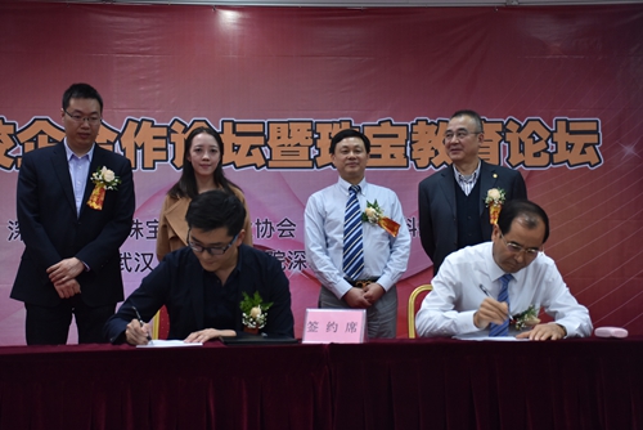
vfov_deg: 25.8
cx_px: 322
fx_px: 938
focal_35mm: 52
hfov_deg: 37.8
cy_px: 215
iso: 800
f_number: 4.8
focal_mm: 35
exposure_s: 1/30
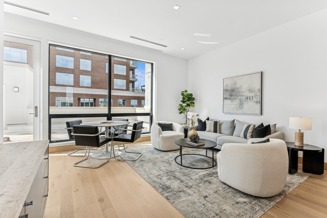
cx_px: 164
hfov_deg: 96.7
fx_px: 145
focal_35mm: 16
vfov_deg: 73.7
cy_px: 109
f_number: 8
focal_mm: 16
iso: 320
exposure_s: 1/160
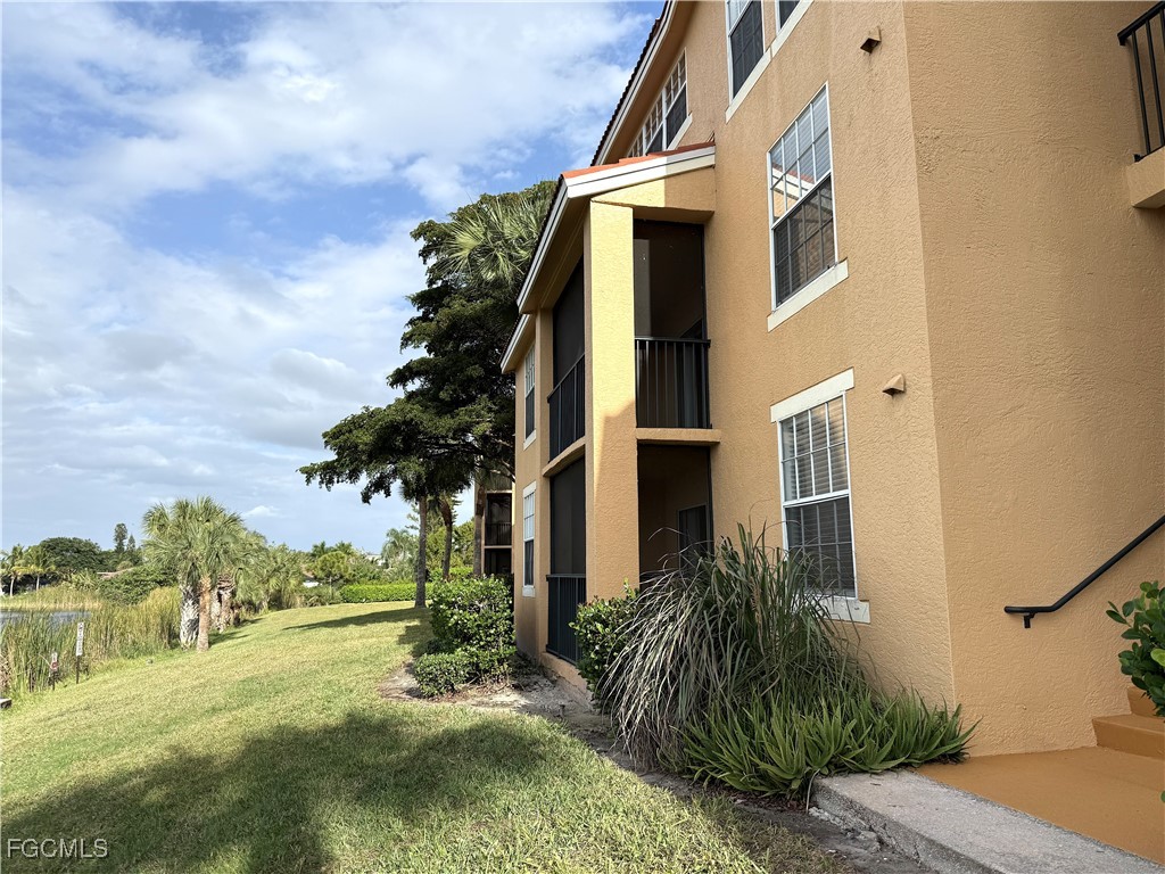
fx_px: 808
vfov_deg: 56.8
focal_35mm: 24
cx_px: 582
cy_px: 437
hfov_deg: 71.6
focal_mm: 6.76
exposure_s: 1/4673
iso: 80
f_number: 1.78
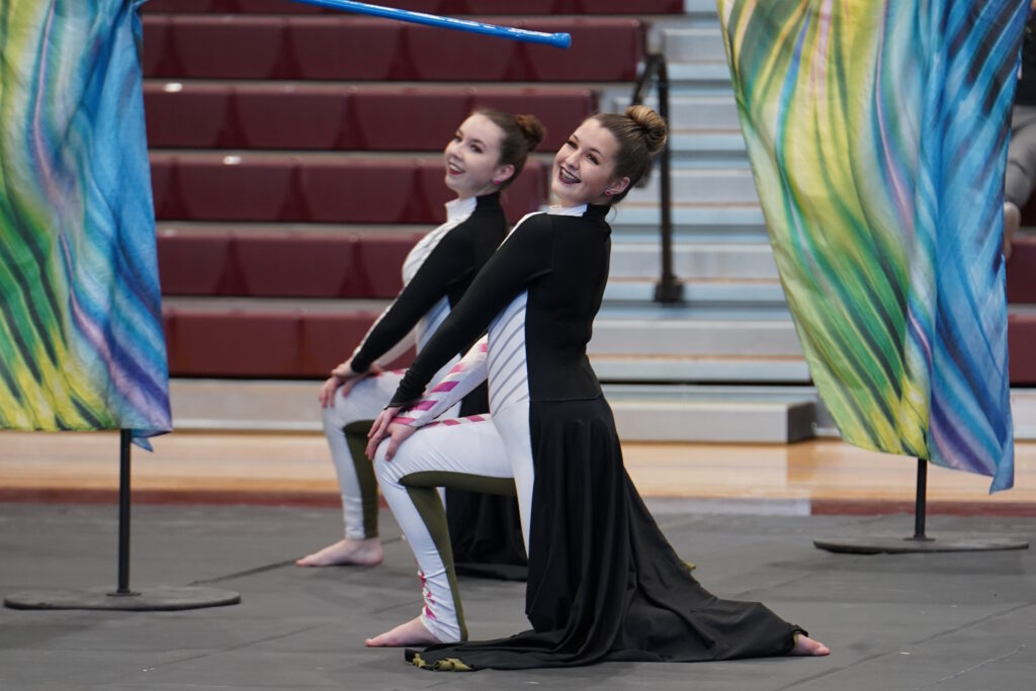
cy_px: 346
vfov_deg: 8.2
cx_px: 518
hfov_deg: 12.2
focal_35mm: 168
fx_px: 4835
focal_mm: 168
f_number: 2.8
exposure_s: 1/400
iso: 1600
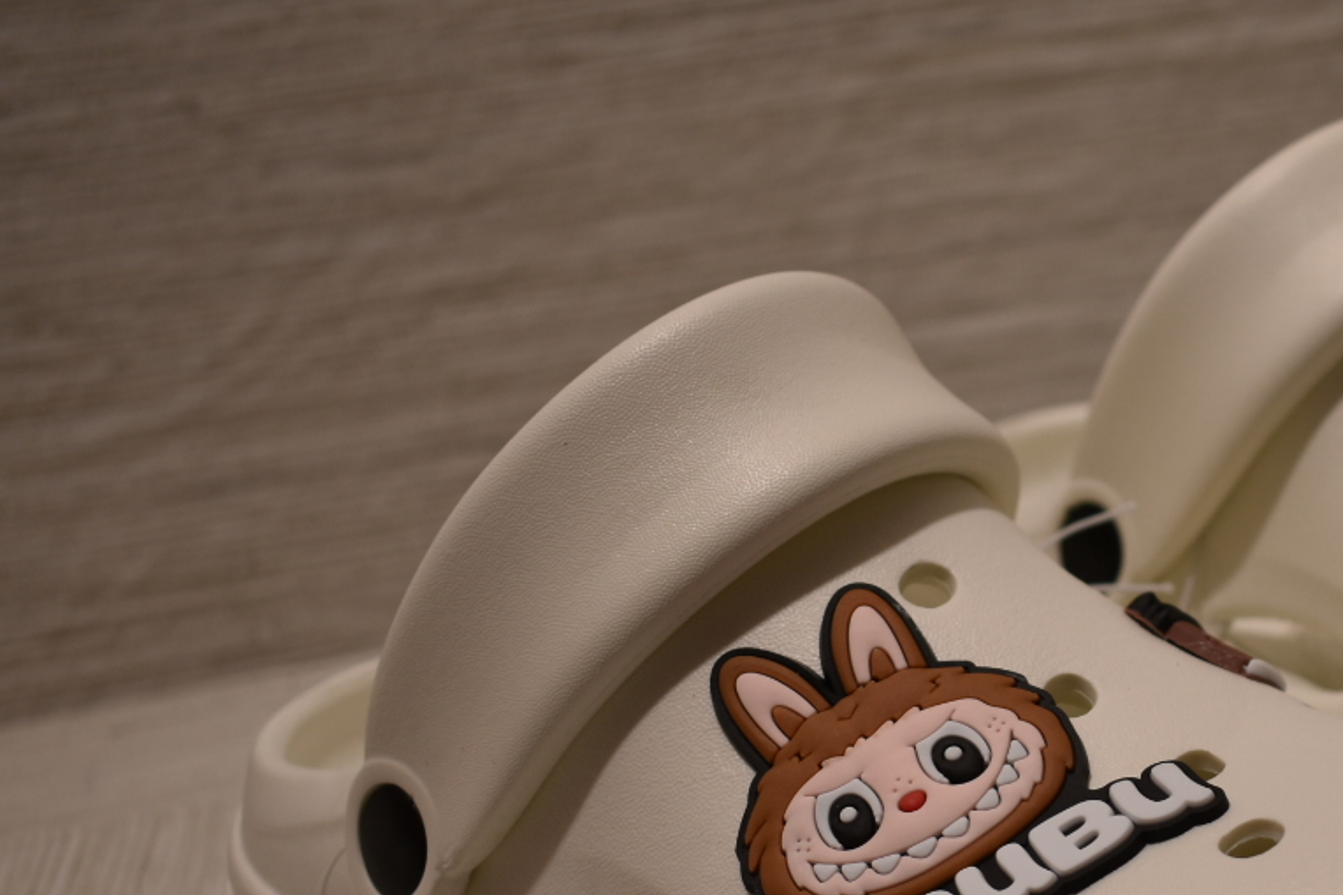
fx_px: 2611
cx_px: 1371
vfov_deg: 19.1
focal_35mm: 70
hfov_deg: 27.1
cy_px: 805
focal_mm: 22
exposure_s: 1/25
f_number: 4
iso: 100
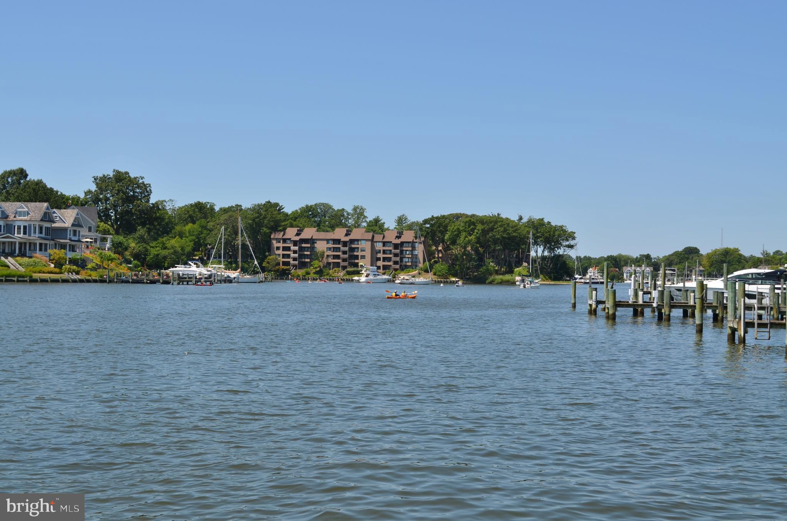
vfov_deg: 30.7
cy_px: 260
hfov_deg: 45.0
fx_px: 949
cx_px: 394
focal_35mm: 44
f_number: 8
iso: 100
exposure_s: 1/250
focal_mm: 29
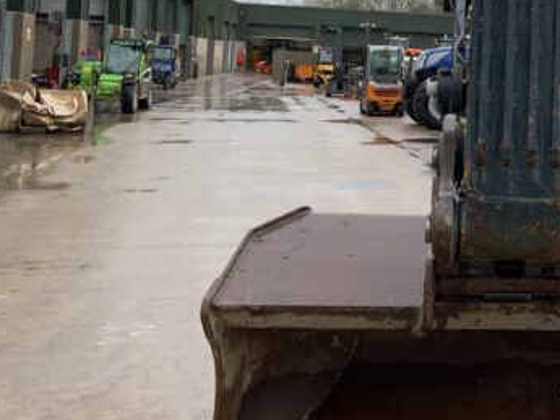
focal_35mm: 63
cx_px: 550
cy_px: 36
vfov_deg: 22.7
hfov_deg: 28.9
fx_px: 1020
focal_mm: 3
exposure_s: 1/620
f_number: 1.8
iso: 16
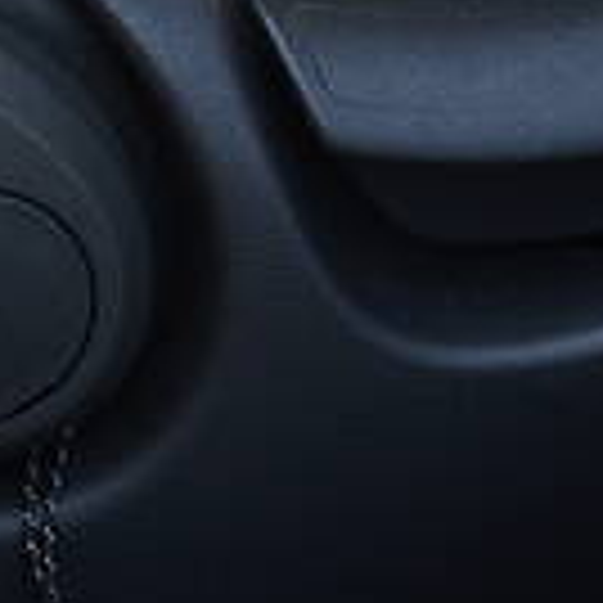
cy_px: -295
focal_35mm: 198
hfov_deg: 8.7
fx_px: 3902
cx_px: -238
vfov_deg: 8.6
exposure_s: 1/160
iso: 200
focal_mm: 26
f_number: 6.3
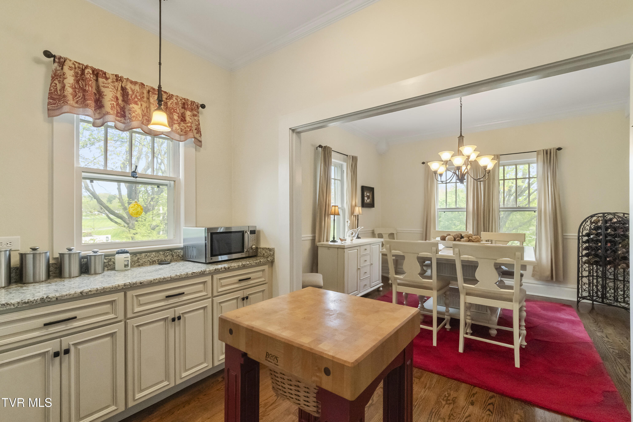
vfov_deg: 77.3
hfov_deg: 100.4
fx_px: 264
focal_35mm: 15
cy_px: 211
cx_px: 316
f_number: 9
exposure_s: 1/60
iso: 800
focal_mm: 10
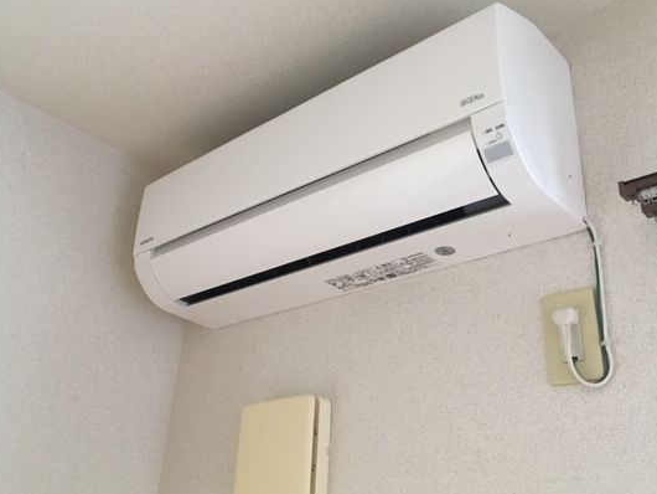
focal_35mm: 35
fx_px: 665
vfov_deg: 40.7
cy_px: 235
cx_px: 328
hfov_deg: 52.6
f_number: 2.2
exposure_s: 1/15
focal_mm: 4.15
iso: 200
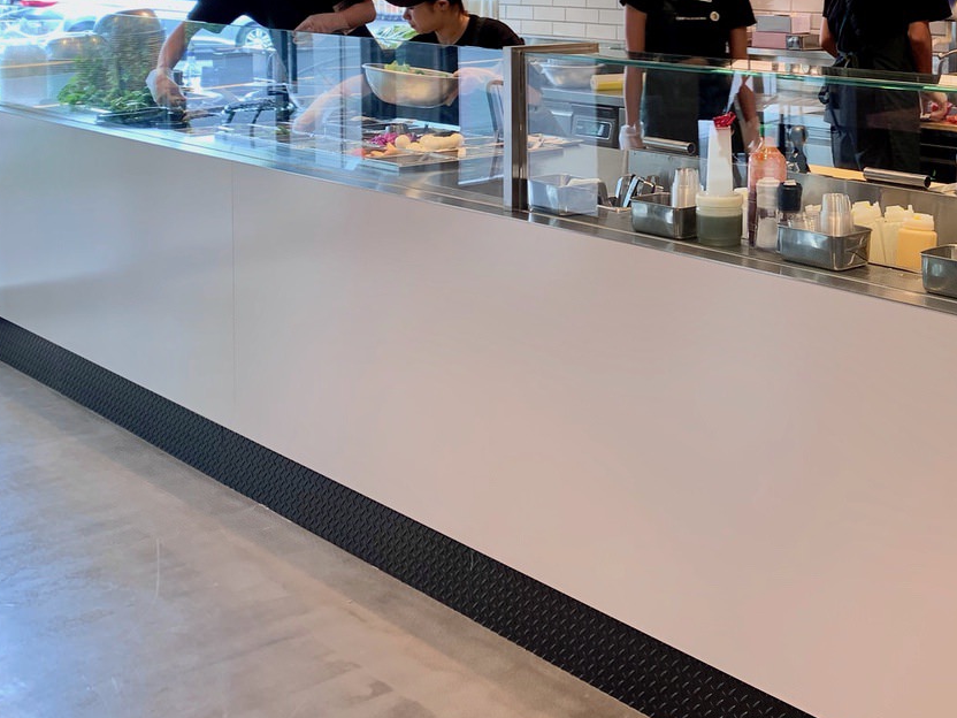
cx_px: 737
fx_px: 1382
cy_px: 56
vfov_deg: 27.9
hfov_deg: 37.1
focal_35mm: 50
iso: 25
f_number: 1.8
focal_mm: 4.25
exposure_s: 1/100
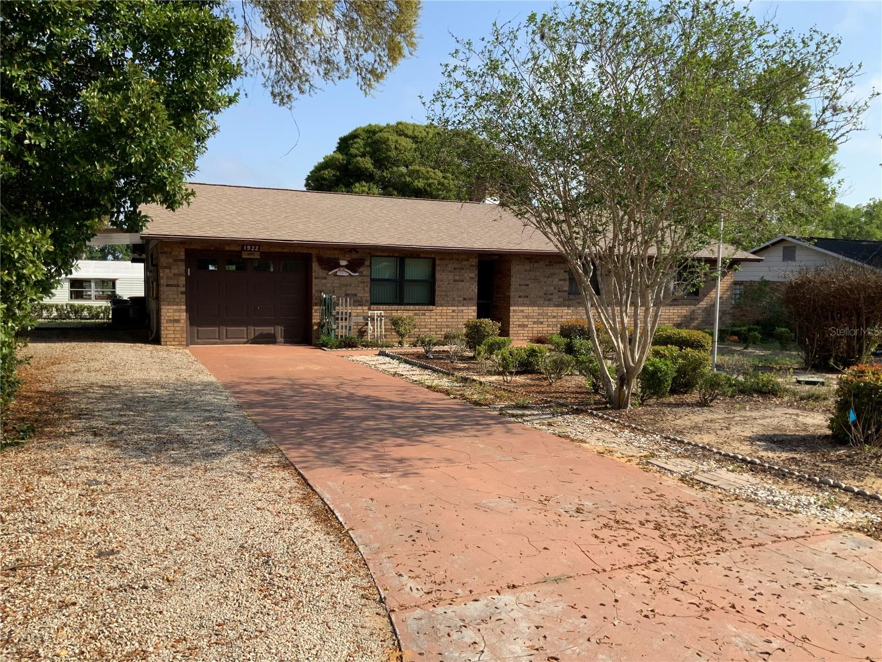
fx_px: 739
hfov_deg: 61.7
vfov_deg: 48.2
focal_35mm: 29
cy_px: 331
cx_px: 441
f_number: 1.8
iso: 16
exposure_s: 1/1626
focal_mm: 3
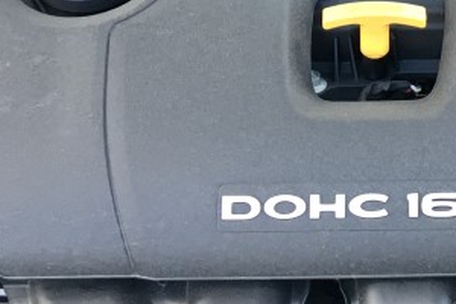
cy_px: 15
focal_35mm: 103
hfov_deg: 18.9
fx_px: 1305
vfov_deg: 13.2
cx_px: 527
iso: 25
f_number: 2.2
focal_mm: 4.15
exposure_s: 1/40
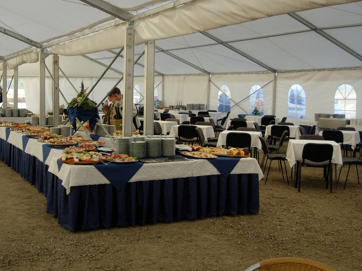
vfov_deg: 29.1
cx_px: 150
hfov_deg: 38.1
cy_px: 132
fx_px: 523
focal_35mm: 50
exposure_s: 1/242
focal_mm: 7.8
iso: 64
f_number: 2.8
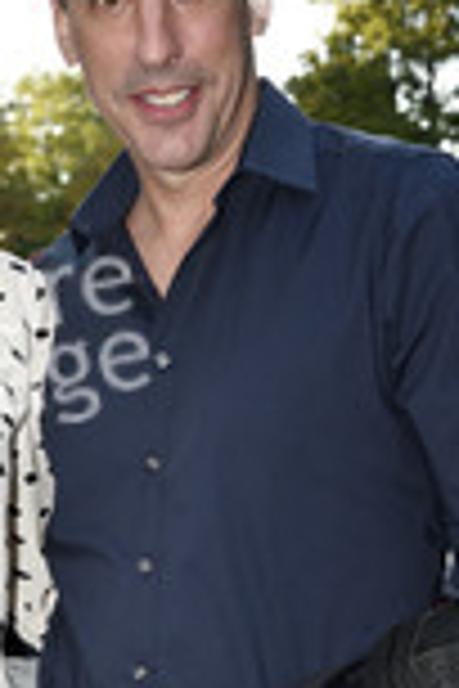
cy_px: 589
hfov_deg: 11.4
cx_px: 50
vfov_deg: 16.9
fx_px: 2295
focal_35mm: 120
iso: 500
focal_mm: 46
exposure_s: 1/160
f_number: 6.3
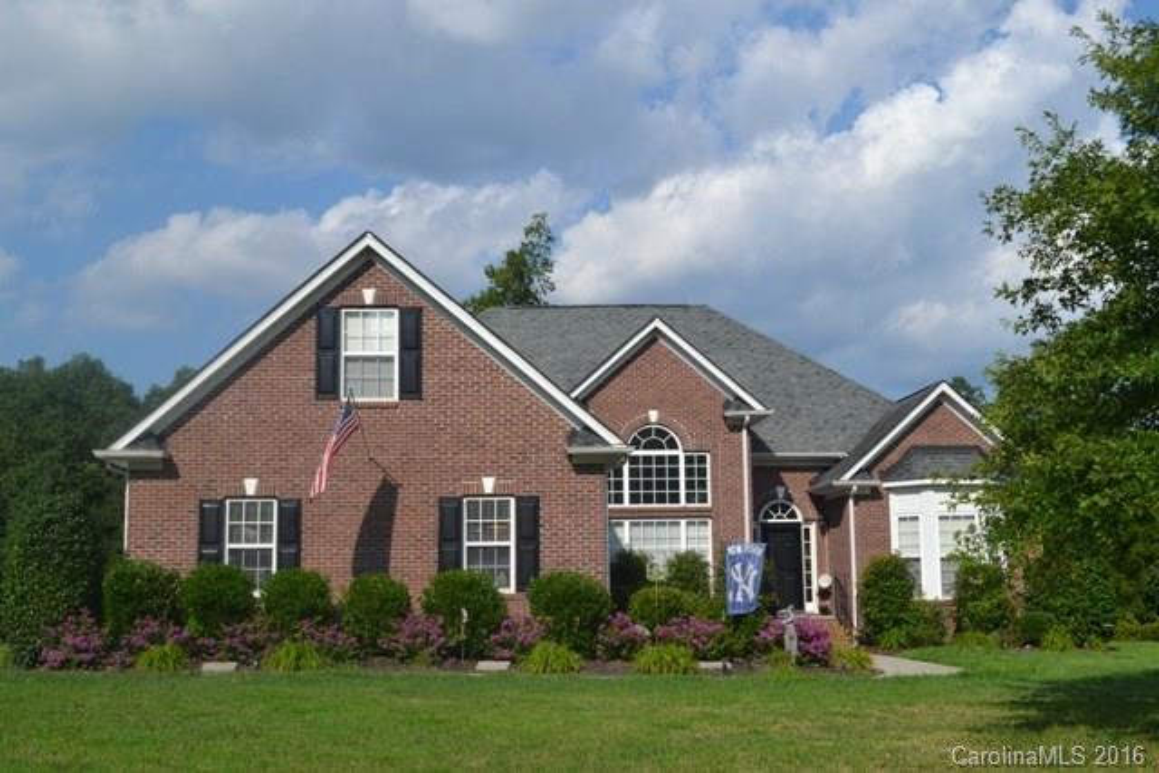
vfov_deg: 31.9
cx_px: 580
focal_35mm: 42
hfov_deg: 46.4
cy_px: 386
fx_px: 1352
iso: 100
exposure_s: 1/320
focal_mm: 28
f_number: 9
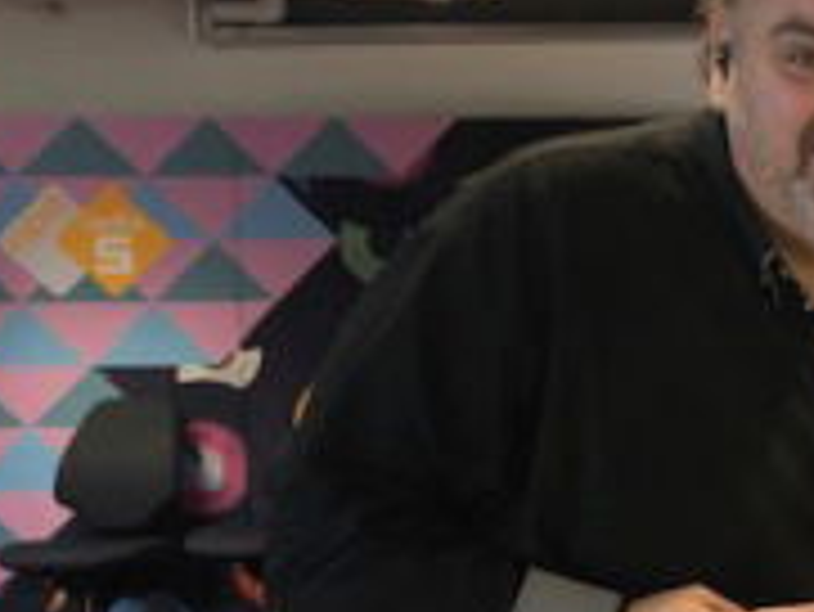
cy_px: 470
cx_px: 980
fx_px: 1812
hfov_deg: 23.2
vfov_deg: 19.0
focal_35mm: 77
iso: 100
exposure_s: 1/4
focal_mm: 3.99
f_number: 1.8
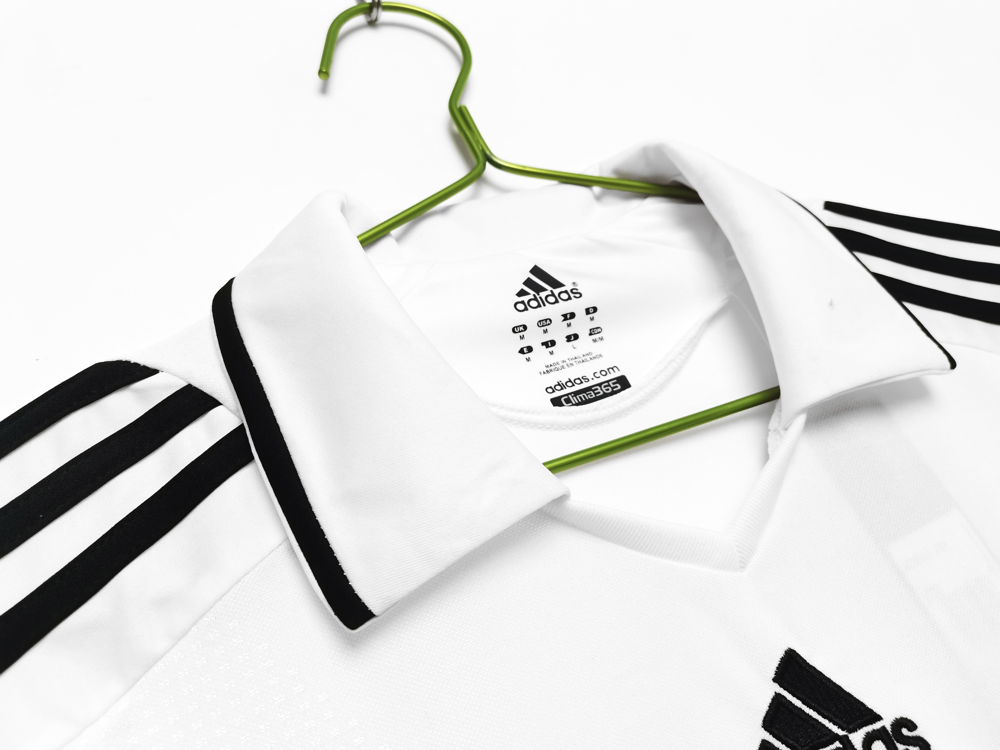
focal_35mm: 26
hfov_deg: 67.3
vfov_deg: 53.1
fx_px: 751
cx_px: 500
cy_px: 375
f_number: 1.8
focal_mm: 5.58
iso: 50
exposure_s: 1/113
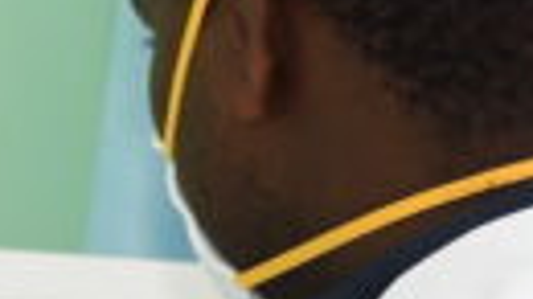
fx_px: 6654
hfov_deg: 4.6
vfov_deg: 2.6
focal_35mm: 471
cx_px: -271
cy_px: 561
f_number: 5
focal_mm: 38
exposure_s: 1/160
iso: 800
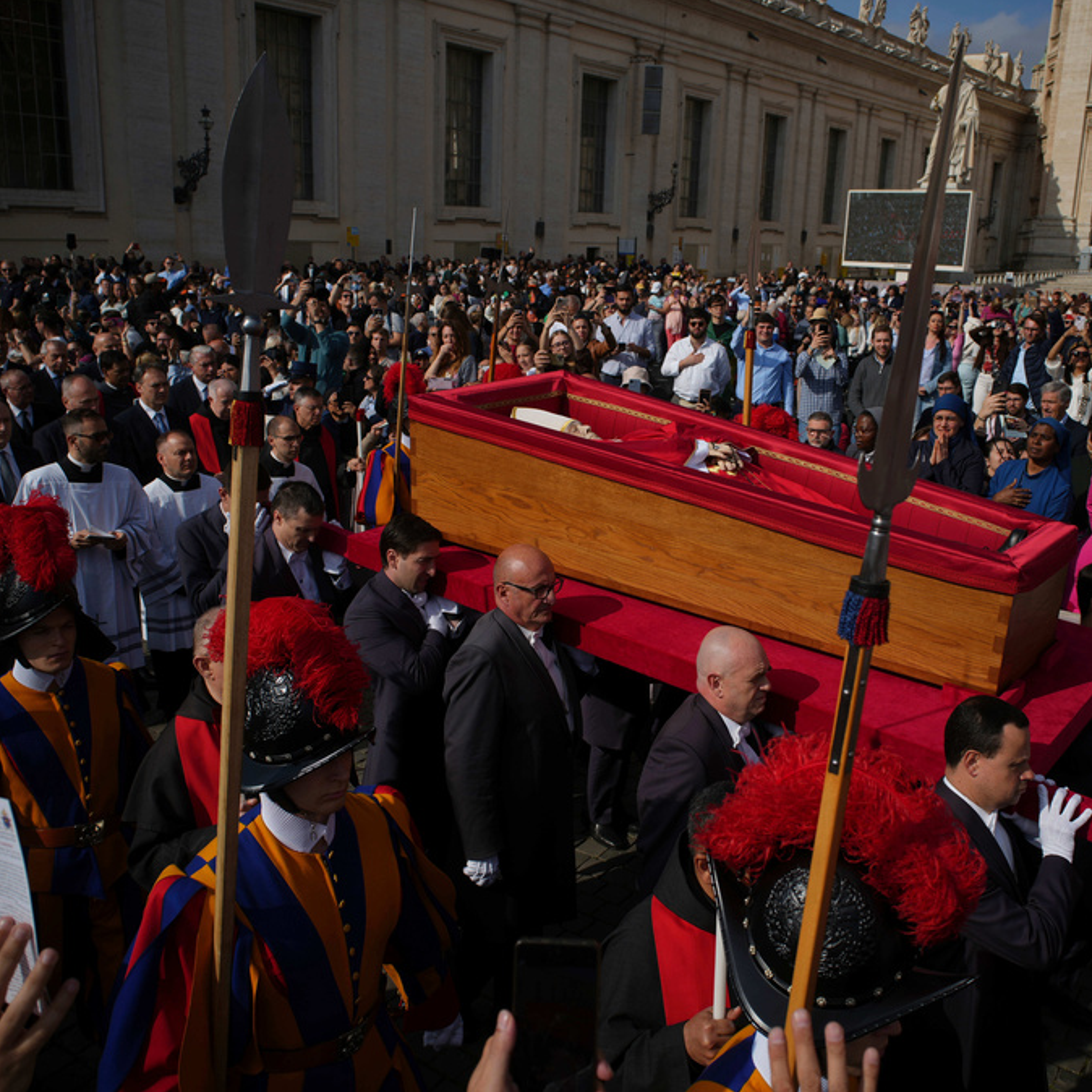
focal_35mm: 31
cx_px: 645
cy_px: 545
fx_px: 1106
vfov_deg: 52.5
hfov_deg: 52.2
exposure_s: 1/1000
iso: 50
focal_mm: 24
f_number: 5
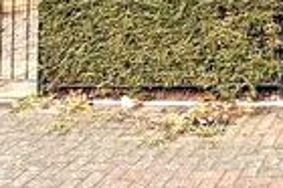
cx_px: 410
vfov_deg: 16.0
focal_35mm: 73
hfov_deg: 23.1
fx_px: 573
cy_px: -140
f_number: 2.2
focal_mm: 2.22
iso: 40
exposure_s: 1/99
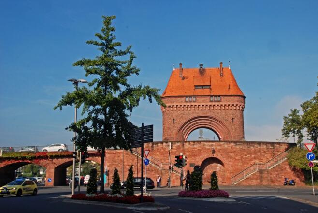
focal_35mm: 39
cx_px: 159
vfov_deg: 34.3
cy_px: 106
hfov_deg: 49.5
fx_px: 345
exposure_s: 1/125
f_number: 13
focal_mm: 26
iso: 160
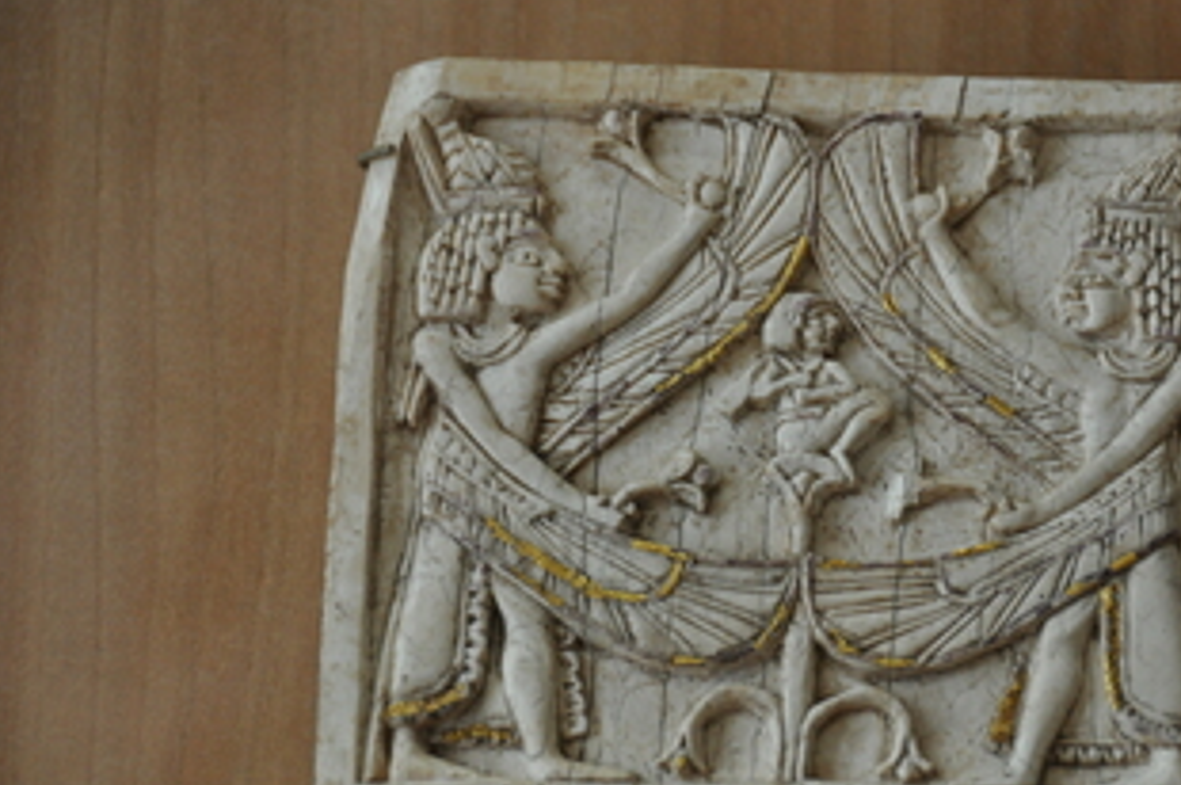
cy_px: 453
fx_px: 9428
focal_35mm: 288
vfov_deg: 4.8
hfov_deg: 7.2
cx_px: 800
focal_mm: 135
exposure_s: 1/80
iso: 800
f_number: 5.6
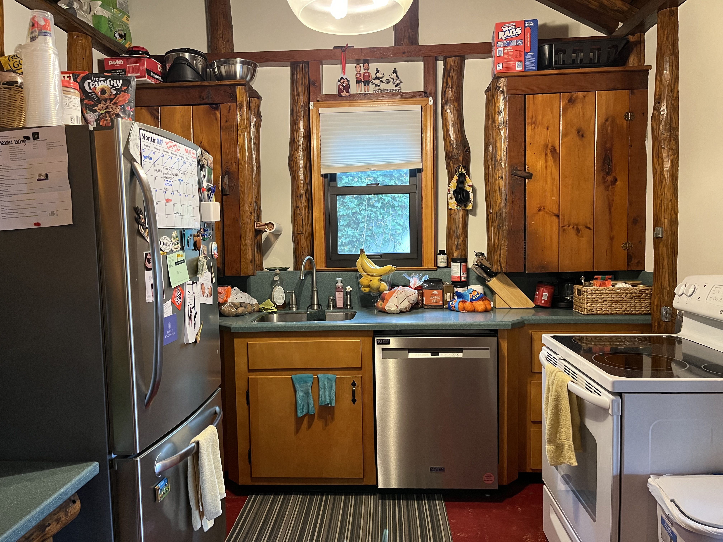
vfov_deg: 53.1
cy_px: 271
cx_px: 362
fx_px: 543
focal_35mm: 26
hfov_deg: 67.3
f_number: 1.6
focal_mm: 5.1
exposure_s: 1/60
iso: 400
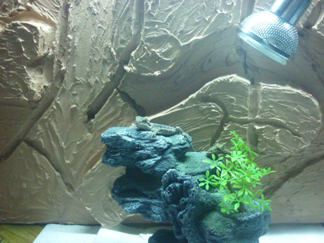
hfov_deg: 55.4
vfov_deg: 42.9
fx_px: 309
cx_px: 162
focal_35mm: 33
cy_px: 122
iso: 800
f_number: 2.8
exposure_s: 1/30
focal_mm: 5.5
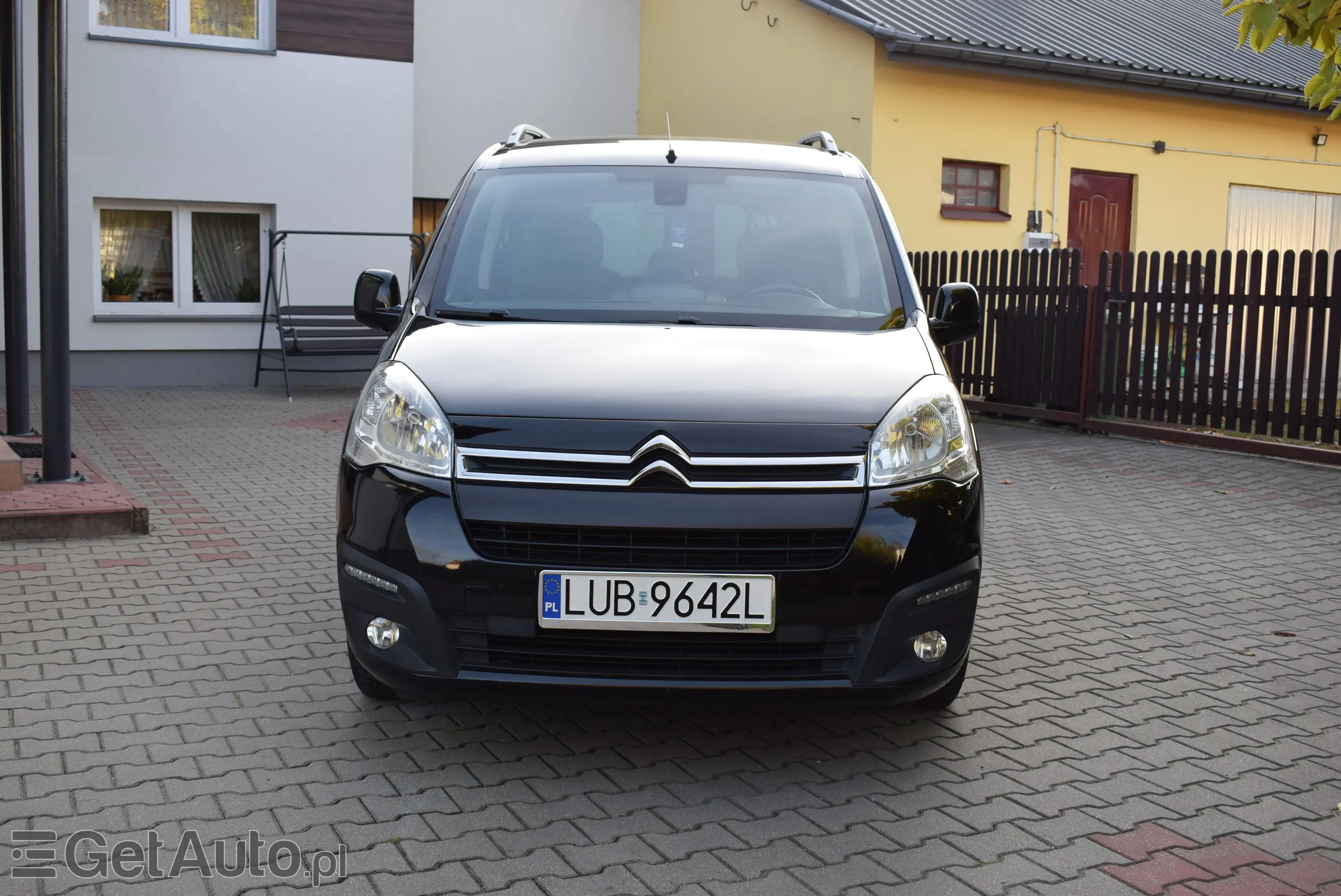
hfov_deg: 51.2
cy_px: 448
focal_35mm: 38
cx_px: 670
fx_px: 1398
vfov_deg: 35.6
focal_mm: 25
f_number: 7.1
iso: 400
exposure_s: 1/200
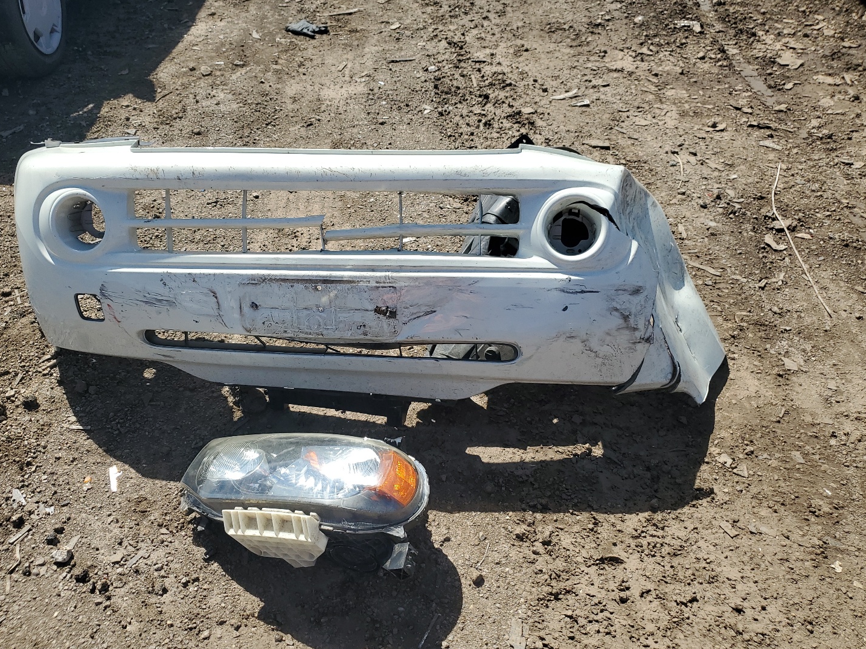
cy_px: 331
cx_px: 388
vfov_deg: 48.2
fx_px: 726
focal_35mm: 29
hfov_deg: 61.5
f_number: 1.5
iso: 50
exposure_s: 1/3333
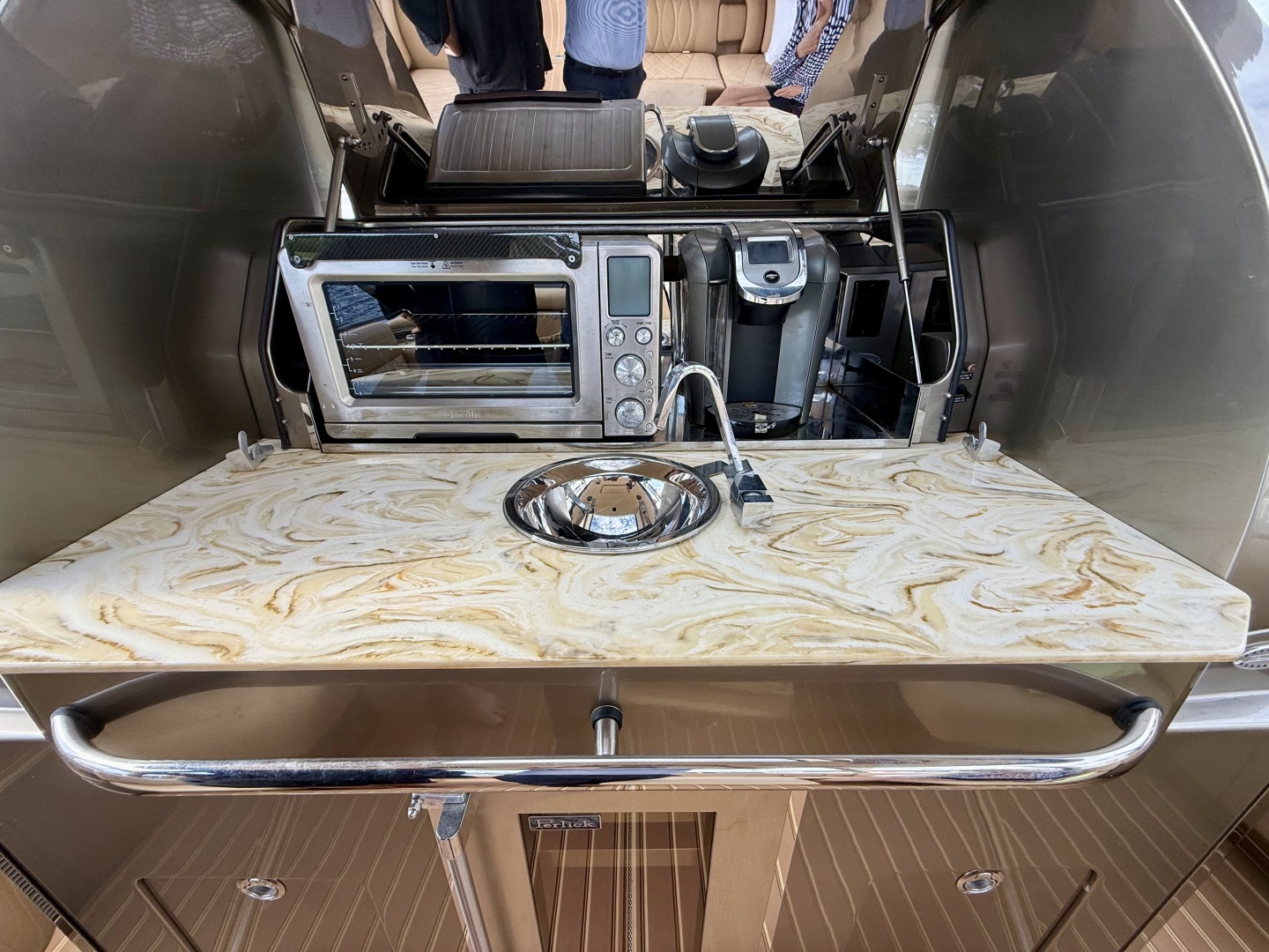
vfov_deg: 85.7
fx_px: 513
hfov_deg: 102.1
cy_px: 476
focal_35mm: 14
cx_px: 634
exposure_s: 1/346
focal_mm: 2.22
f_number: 2.2
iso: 50
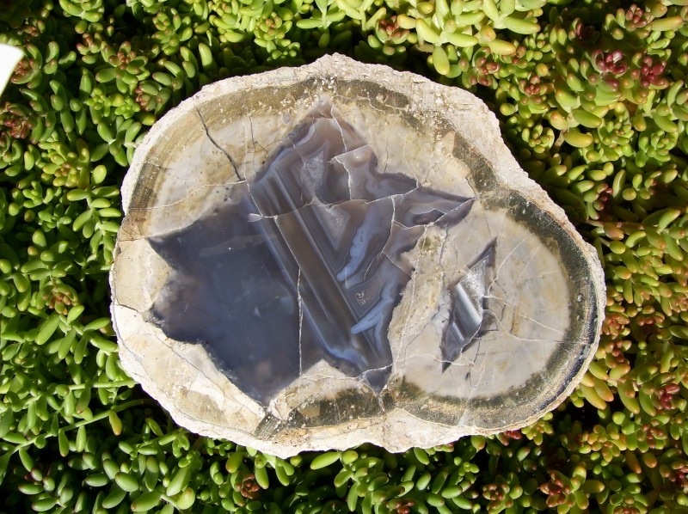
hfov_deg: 54.0
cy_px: 257
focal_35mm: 34
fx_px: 675
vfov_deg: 41.7
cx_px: 344
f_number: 4.8
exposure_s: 1/500
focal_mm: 5.6
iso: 80
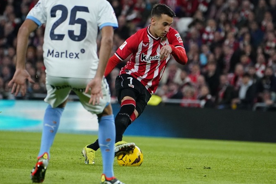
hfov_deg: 3.9
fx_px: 4078
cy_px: 88
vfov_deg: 2.6
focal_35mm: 532
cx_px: 147
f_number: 5.6
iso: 5000
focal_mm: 327
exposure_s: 1/1000
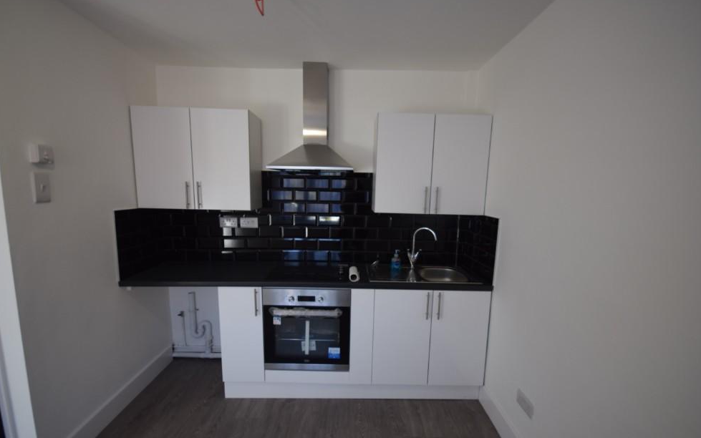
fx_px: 306
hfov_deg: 97.8
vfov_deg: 71.2
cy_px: 236
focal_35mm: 16
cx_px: 353
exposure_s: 1/80
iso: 400
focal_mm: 10
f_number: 4.5
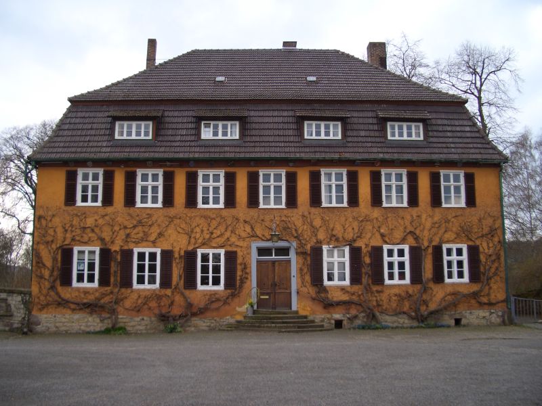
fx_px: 548
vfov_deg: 40.7
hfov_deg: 52.6
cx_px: 271
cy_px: 203
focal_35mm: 35
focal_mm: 5.8
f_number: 2.6
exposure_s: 1/200
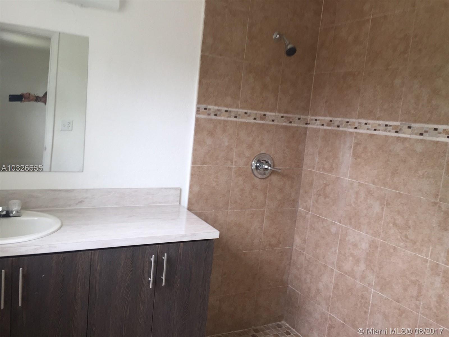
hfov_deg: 61.7
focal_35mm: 29
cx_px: 224
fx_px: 376
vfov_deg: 48.2
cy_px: 168
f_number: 2.2
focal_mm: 4.15
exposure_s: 1/60
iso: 40
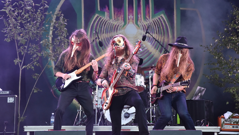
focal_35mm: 119
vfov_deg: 10.2
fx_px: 751
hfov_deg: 18.1
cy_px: 57
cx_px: 120
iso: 1250
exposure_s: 1/200
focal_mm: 75
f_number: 5.3
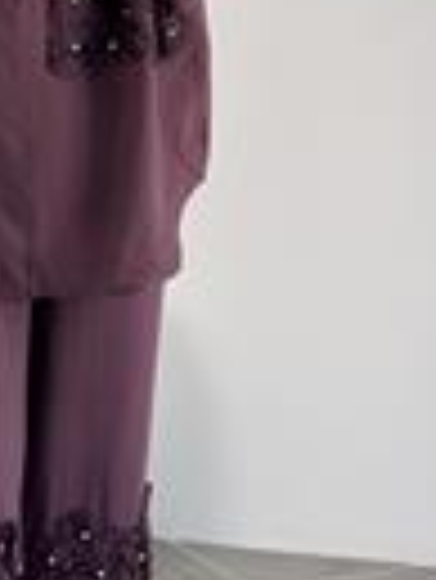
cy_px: 74
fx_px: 2582
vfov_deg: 12.7
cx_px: 9
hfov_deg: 9.6
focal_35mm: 154
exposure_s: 1/275
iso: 80
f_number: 1.78
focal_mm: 6.86
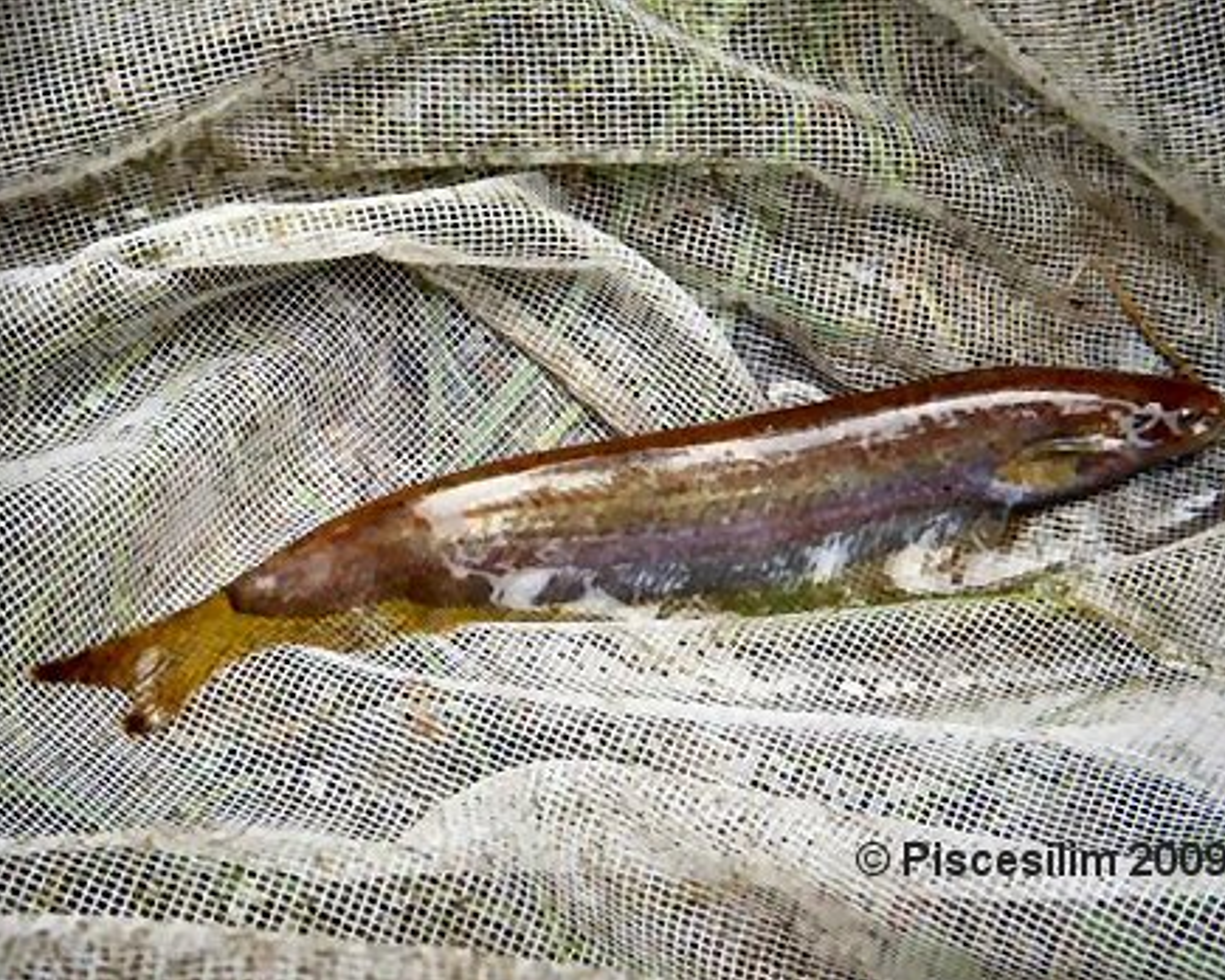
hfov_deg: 25.7
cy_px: 460
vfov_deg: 20.7
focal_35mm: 74
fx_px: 2683
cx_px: 676
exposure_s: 1/200
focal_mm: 11
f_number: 3.7
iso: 100
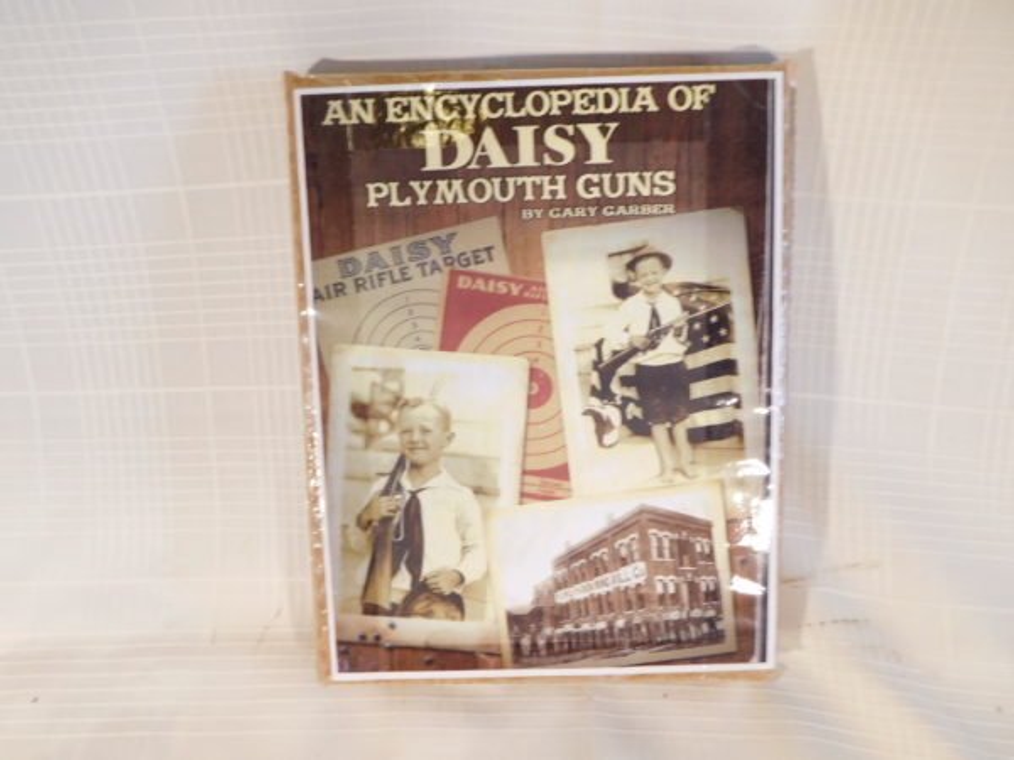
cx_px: 507
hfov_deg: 69.4
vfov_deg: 54.9
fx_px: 732
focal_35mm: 25
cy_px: 380
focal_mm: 4.5
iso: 140
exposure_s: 1/30
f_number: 3.4
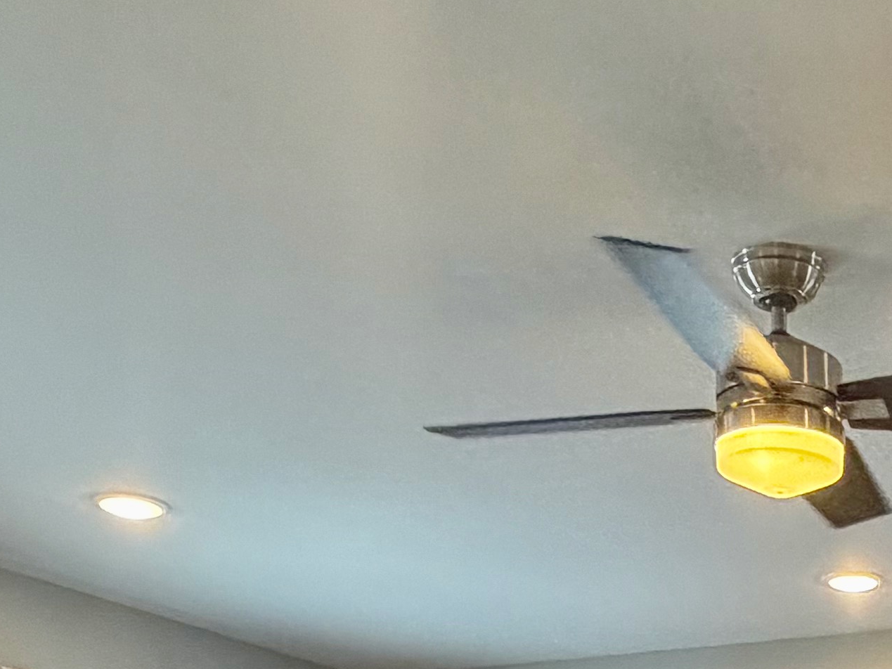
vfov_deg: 18.3
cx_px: 966
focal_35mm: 63
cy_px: 1202
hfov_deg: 28.1
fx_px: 1624
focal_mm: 2.22
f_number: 2.2
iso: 250
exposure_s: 1/120
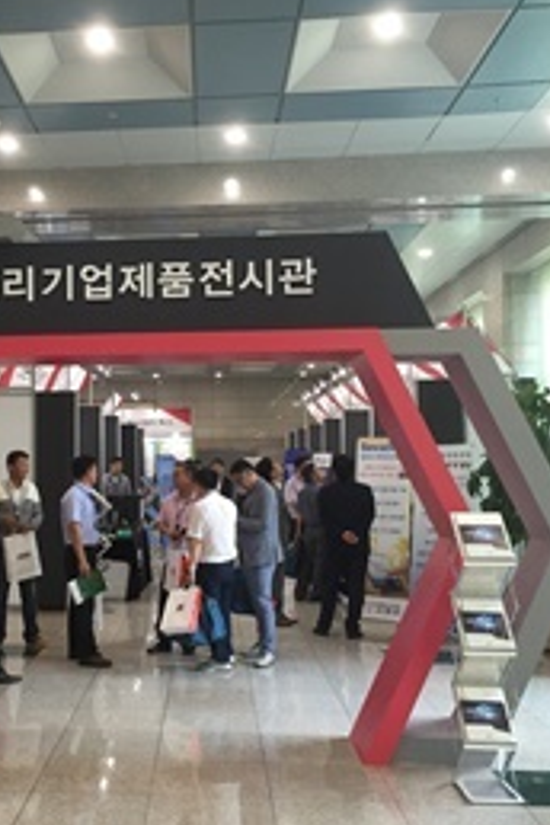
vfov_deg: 44.5
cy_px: 412
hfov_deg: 29.8
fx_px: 1008
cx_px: 106
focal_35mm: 44
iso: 50
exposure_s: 1/30
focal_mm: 4.15
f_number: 2.2
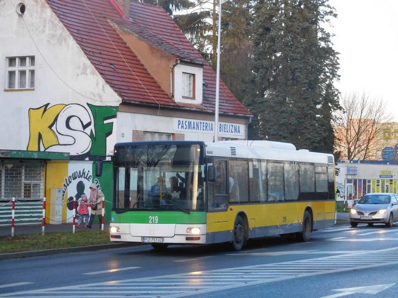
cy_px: 149
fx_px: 1035
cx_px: 199
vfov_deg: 16.4
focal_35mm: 90
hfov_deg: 21.8
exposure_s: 1/125
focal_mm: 16.1
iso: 400
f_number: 4.7
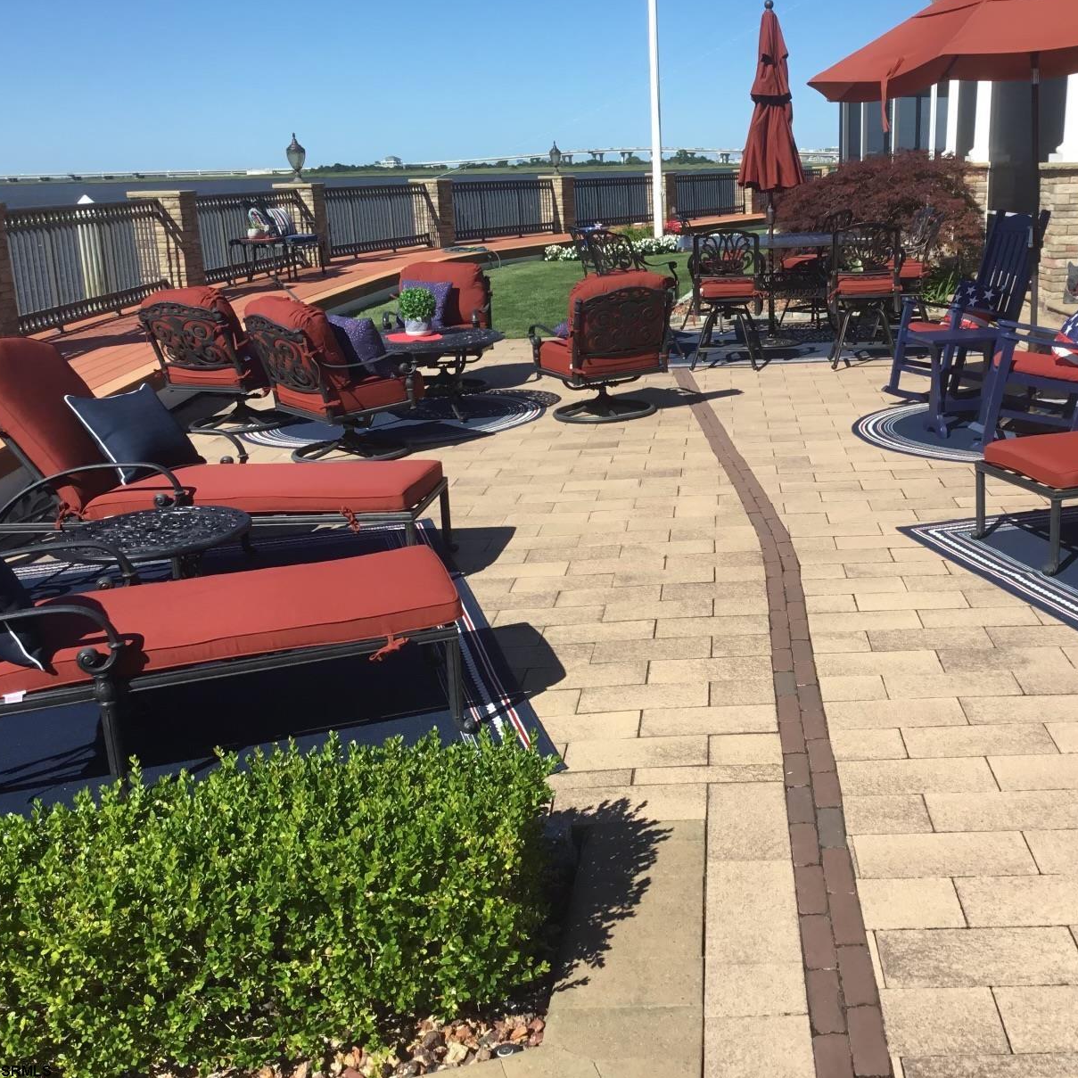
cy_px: 535
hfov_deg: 44.4
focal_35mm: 37
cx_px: 702
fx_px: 1304
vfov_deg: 44.9
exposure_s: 1/1294
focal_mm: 3.3
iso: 25
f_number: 2.4
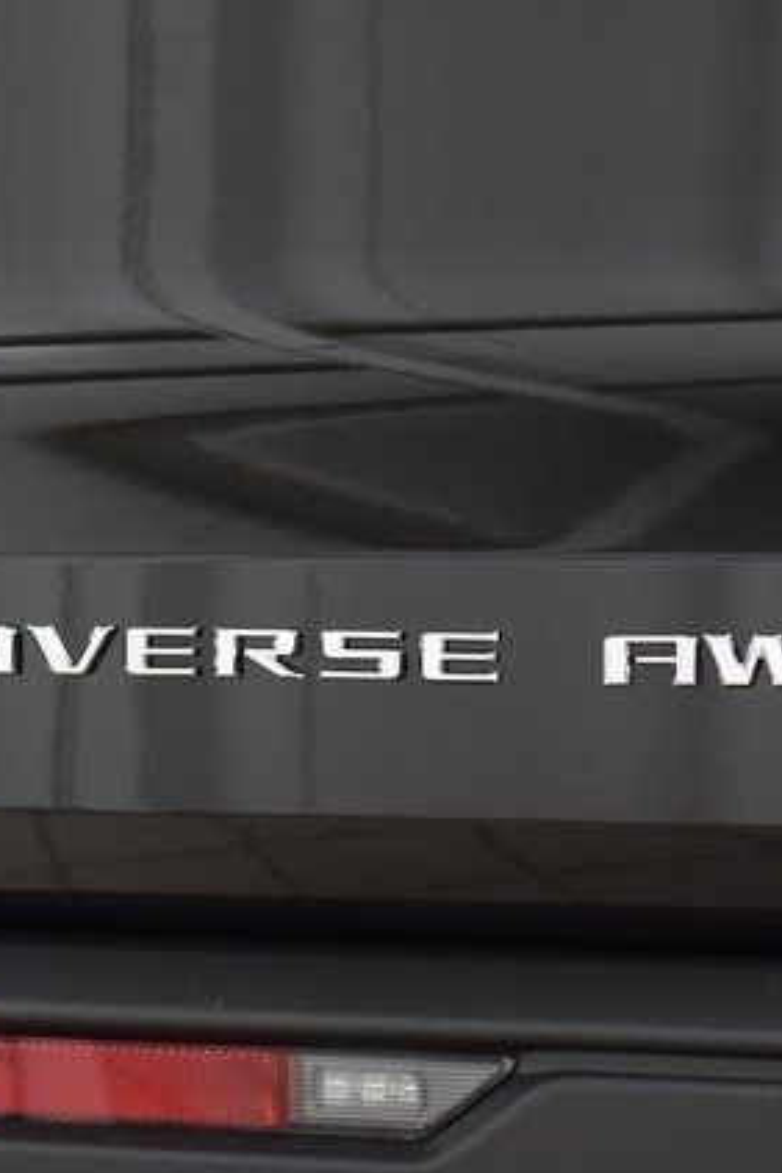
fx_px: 5180
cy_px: 589
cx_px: 360
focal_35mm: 159
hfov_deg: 8.6
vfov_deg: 12.9
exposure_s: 1/30
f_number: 4
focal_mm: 70
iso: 1600
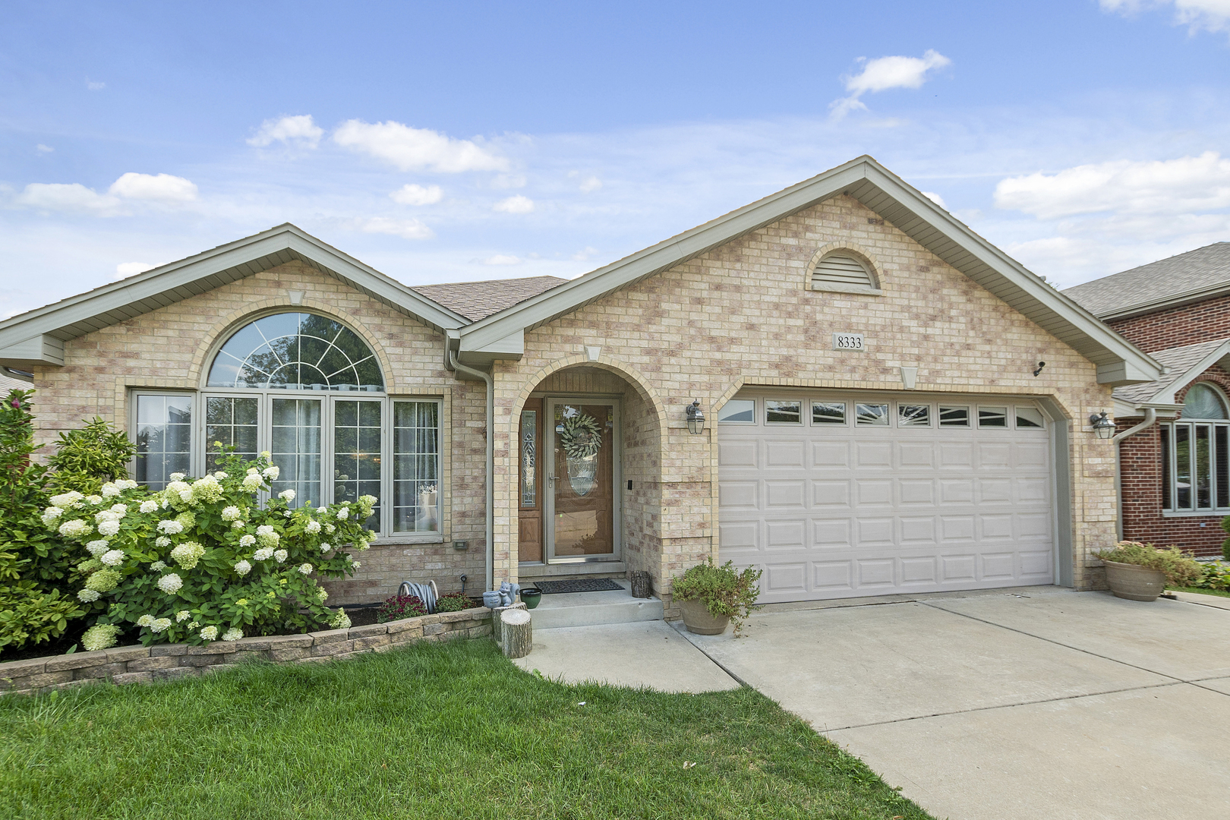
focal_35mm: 15
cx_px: 615
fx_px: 512
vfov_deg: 77.3
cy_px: 410
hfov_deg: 100.4
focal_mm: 10
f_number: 7.1
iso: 250
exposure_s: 1/250
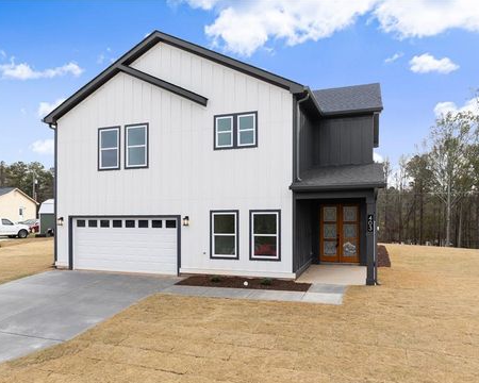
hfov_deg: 66.0
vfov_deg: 54.9
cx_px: 226
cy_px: 198
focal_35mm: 26
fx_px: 369
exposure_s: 1/80
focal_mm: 12.29
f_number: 2.8
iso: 220
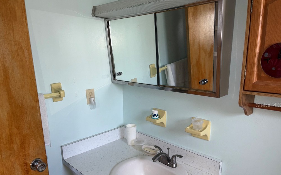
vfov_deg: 44.3
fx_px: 214
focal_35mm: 28
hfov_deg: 66.5
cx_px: 140
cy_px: 105
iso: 50
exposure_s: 1/33
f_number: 1.6
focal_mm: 5.96
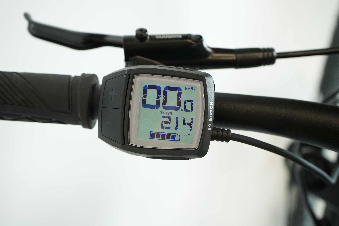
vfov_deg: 26.0
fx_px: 490
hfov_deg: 38.2
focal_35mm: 52
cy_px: 113
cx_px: 170
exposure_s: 1/200
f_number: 6.3
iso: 2500
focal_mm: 52
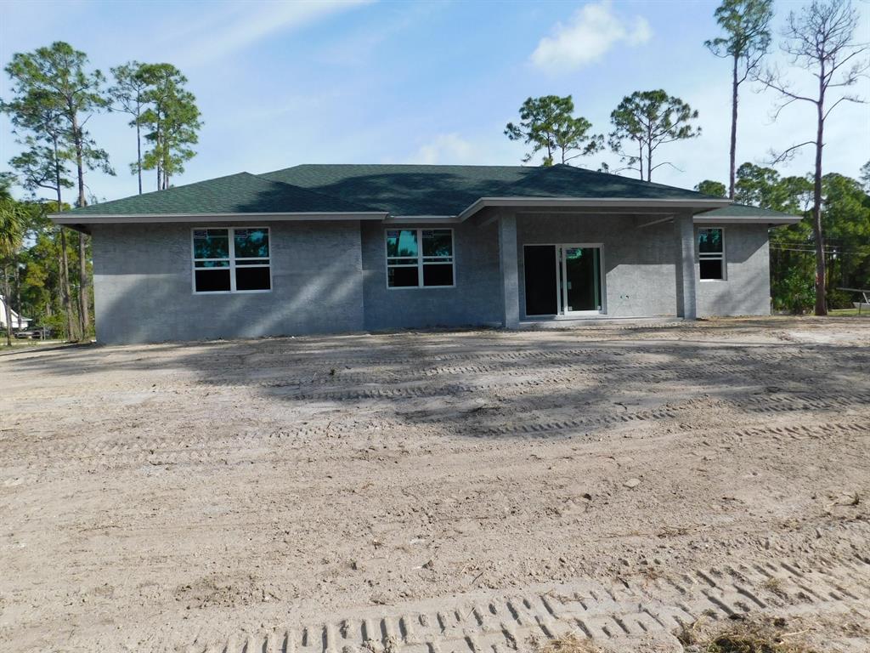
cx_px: 435
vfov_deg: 58.9
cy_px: 326
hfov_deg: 73.9
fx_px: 578
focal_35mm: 23
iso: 125
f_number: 6
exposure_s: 1/400
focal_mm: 4
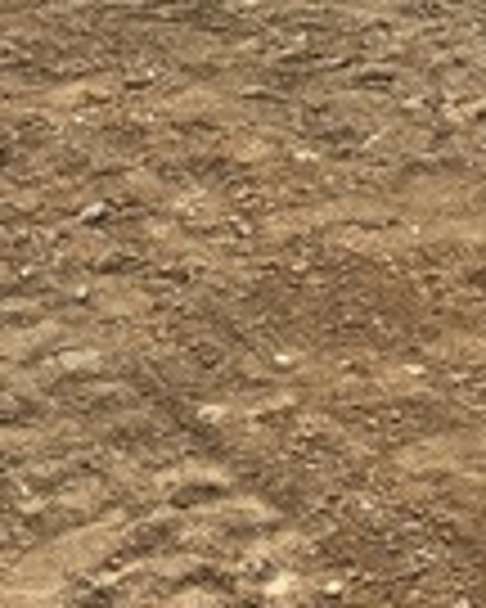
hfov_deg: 12.7
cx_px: 504
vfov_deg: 14.3
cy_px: -450
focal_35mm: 120
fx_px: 2158
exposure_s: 1/758
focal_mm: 5.96
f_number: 1.6
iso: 50
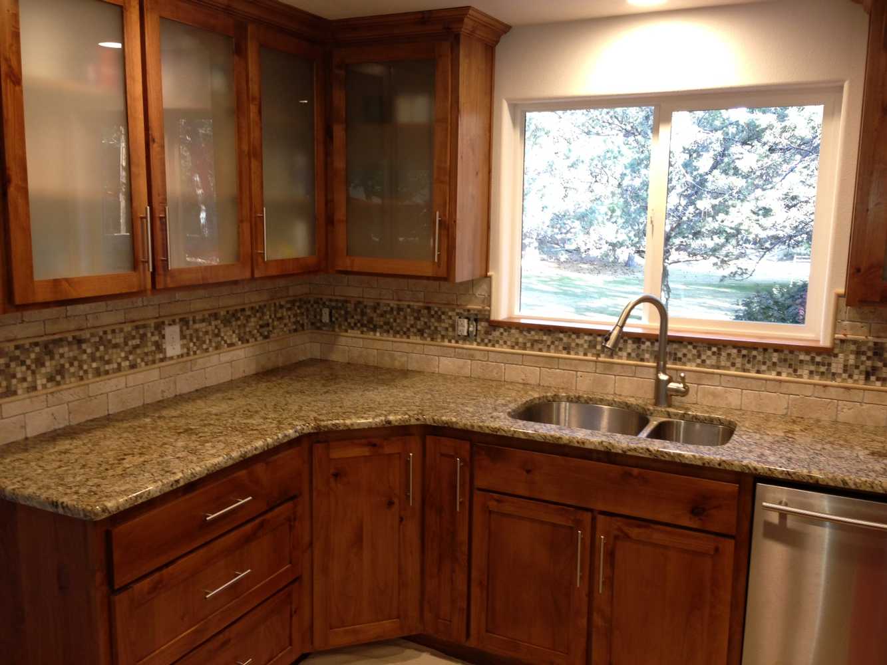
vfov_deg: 43.0
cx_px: 444
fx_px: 846
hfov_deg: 55.3
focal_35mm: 33
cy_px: 332
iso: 64
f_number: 2.4
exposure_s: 1/20
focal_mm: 4.13
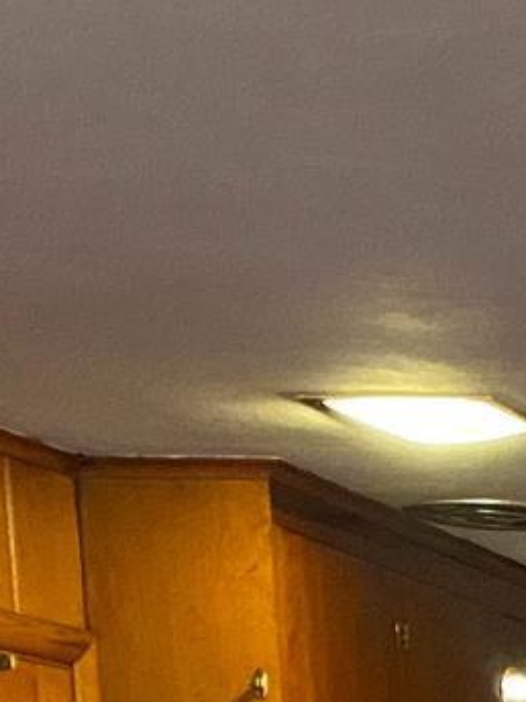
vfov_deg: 11.1
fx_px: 3140
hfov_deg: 8.4
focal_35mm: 155
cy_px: 1565
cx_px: 1429
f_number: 1.8
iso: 800
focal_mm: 4.25
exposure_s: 1/30
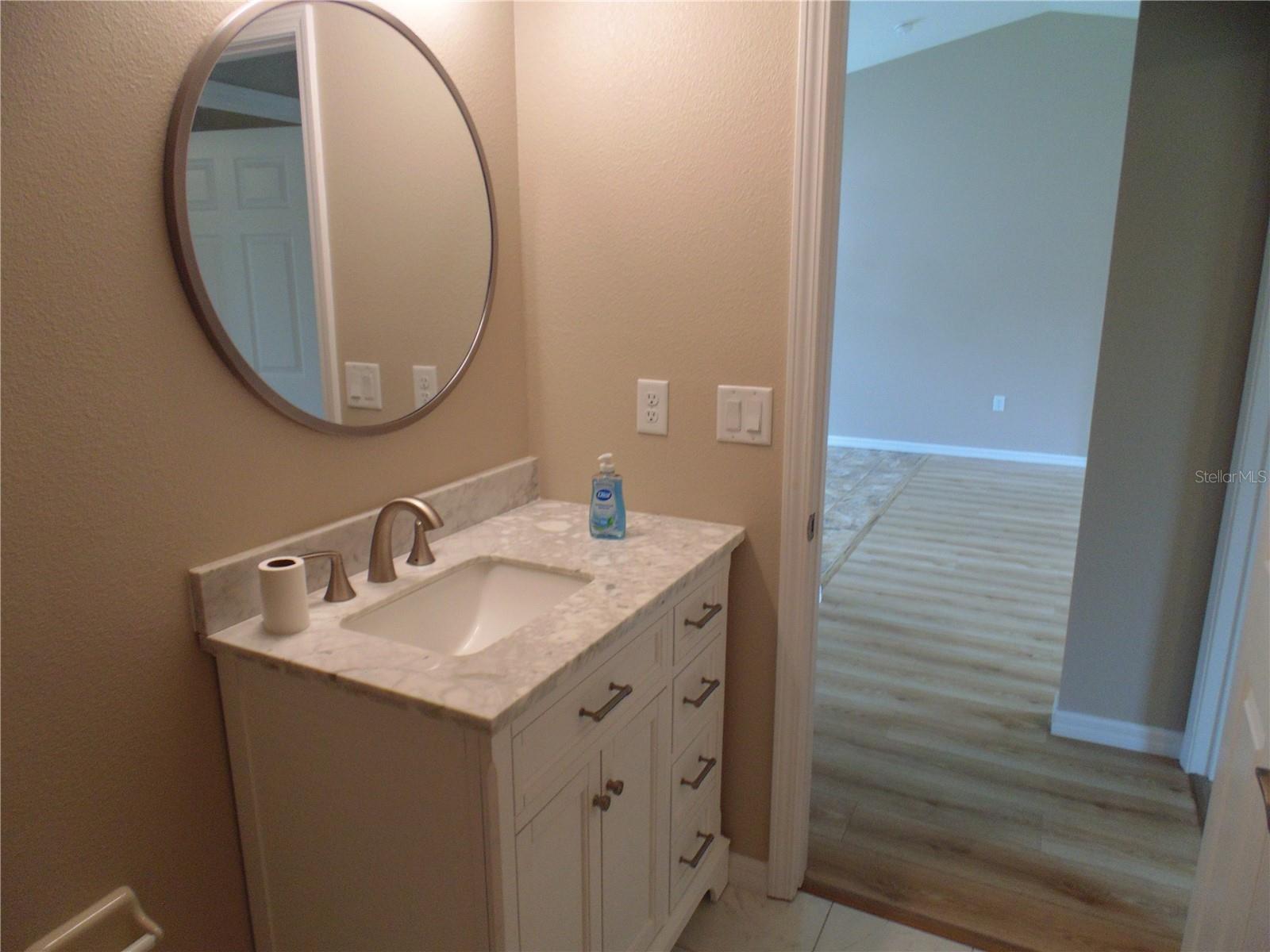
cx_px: 635
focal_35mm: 22
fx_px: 807
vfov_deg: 61.1
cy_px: 476
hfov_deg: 76.4
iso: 100
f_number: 3.1
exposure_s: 1/30
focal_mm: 4
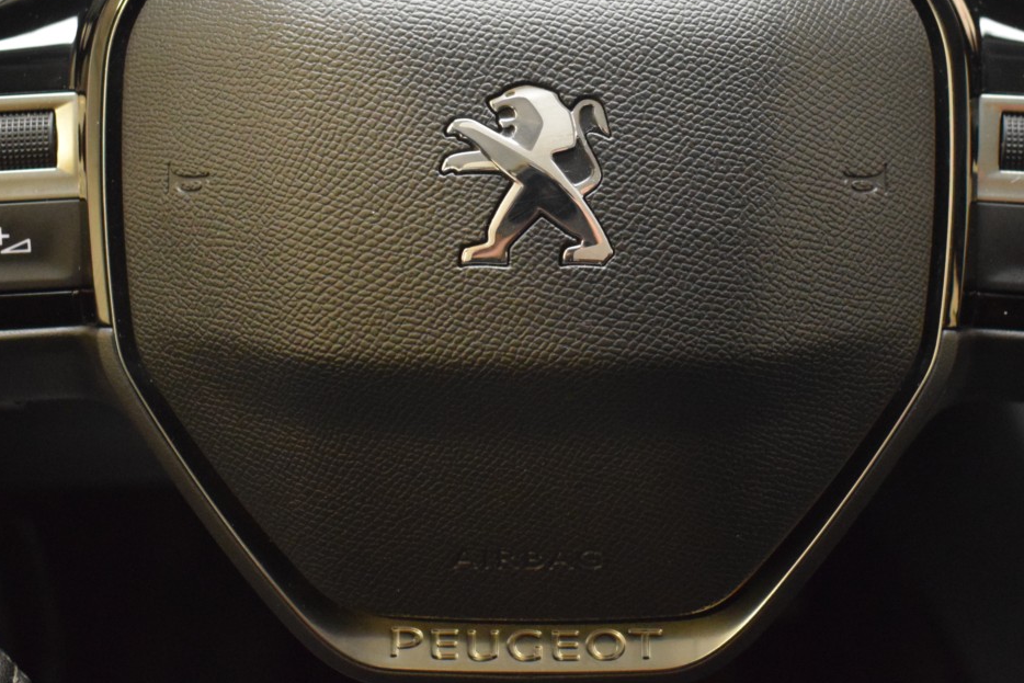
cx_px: 531
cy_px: 216
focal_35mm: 53
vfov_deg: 25.4
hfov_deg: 37.5
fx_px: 1508
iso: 3200
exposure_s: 1/30
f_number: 3.8
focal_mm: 22
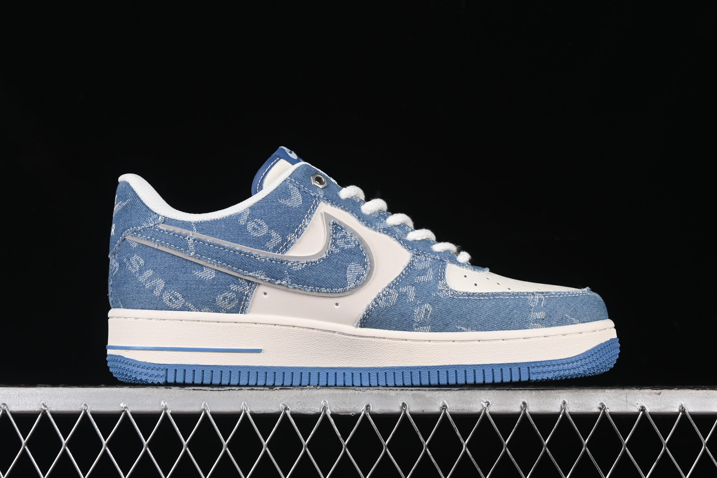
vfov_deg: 18.2
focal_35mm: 75
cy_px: 239
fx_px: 1494
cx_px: 358
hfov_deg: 27.0
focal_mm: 50
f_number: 8
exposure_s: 1/80
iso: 160
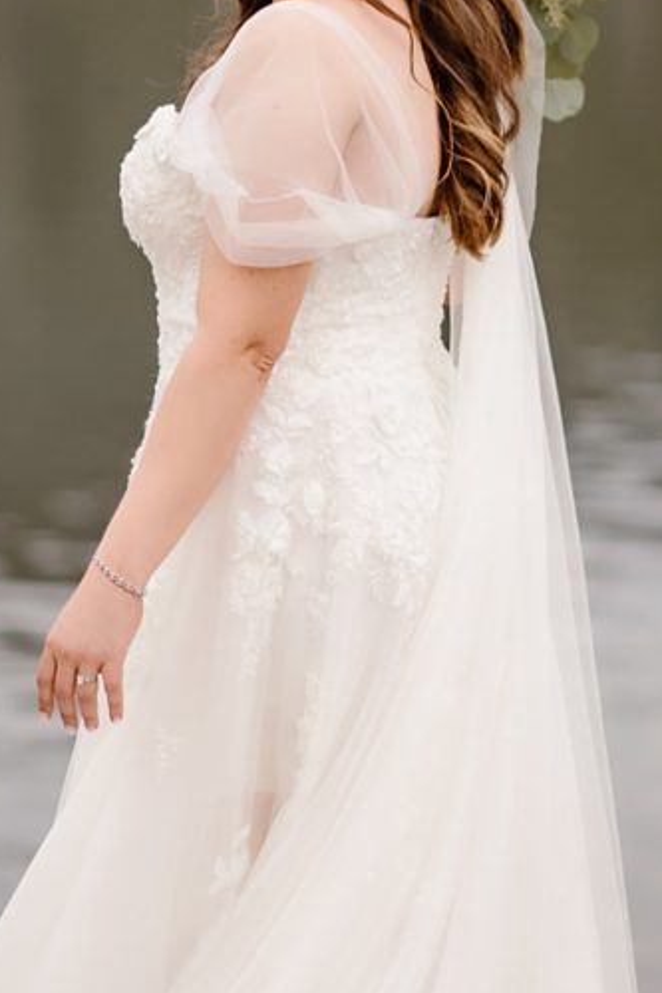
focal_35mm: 174
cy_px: 109
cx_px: 282
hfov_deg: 7.9
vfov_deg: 11.7
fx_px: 4802
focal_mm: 85
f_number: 1.6
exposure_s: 1/1600
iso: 200
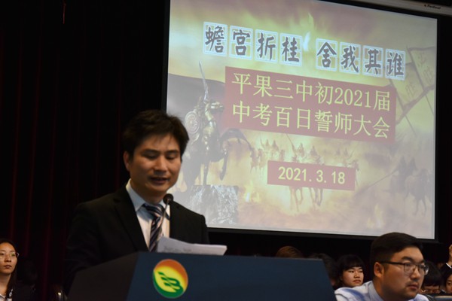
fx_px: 1168
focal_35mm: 93
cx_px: 226
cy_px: 150
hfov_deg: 21.9
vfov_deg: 14.7
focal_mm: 62
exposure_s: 1/100
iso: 800
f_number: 5.3
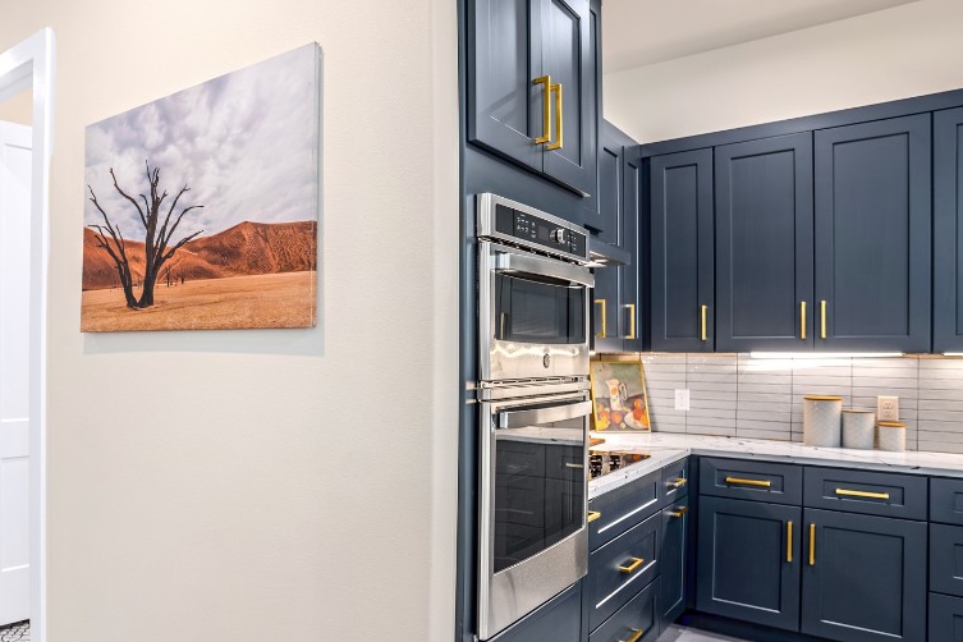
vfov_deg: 49.4
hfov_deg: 65.9
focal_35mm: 26
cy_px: 359
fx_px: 695
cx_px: 263
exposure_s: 1/15
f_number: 4
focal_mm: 17
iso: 100
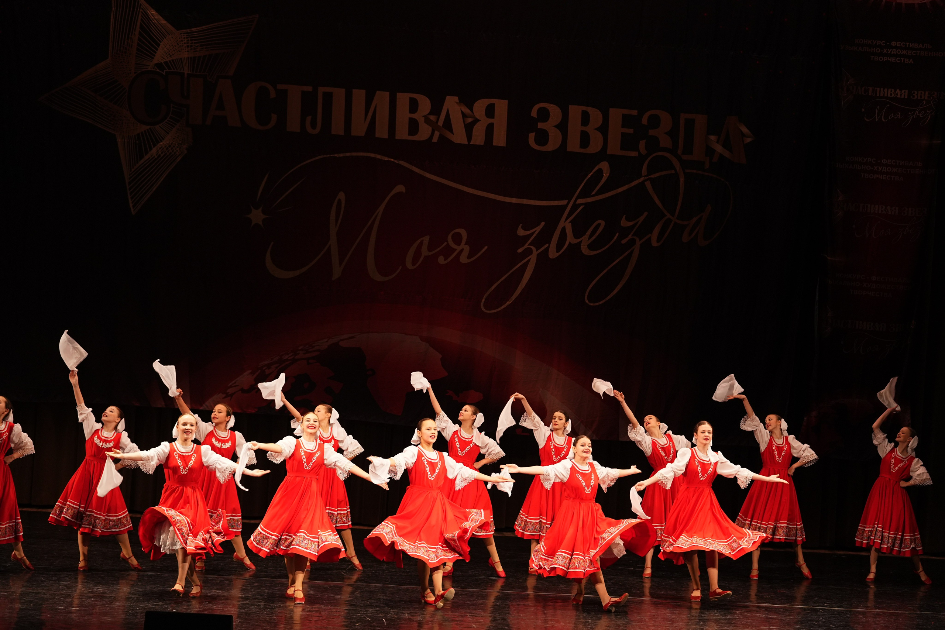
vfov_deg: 13.0
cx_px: 472
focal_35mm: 105
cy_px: 315
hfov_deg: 19.5
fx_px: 2756
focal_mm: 105
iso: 1250
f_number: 2.8
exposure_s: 1/400
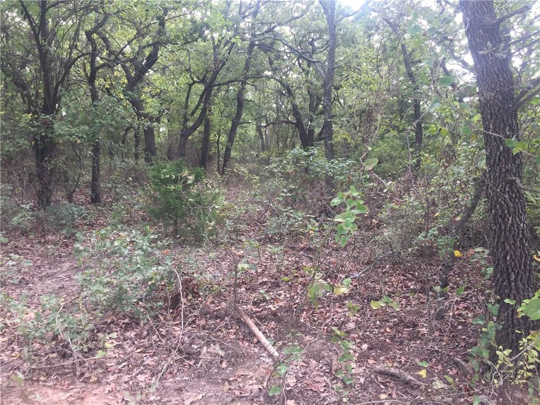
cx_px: 270
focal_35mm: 29
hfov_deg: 61.7
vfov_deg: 48.2
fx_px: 452
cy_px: 202
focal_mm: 4.15
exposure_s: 1/120
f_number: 2.2
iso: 40
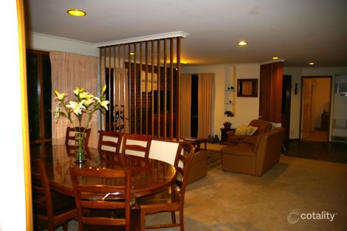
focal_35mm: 27
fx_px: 260
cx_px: 174
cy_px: 116
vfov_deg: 47.9
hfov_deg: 67.4
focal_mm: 18
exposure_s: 1/30
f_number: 3.5
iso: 200
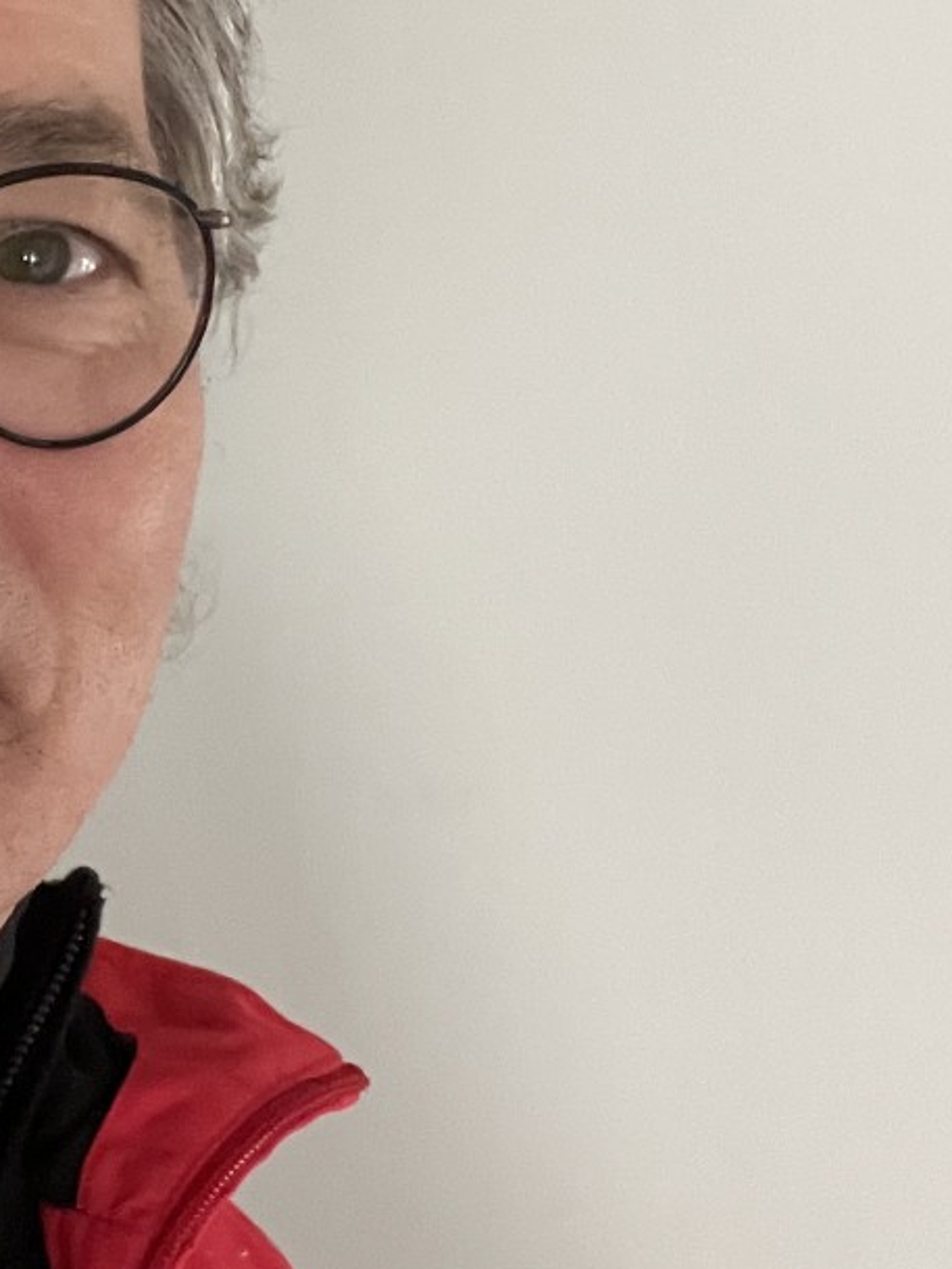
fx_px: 2786
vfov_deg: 25.7
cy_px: 608
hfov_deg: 18.4
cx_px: -169
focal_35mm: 76
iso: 800
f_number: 2.2
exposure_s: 1/20
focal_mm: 2.71
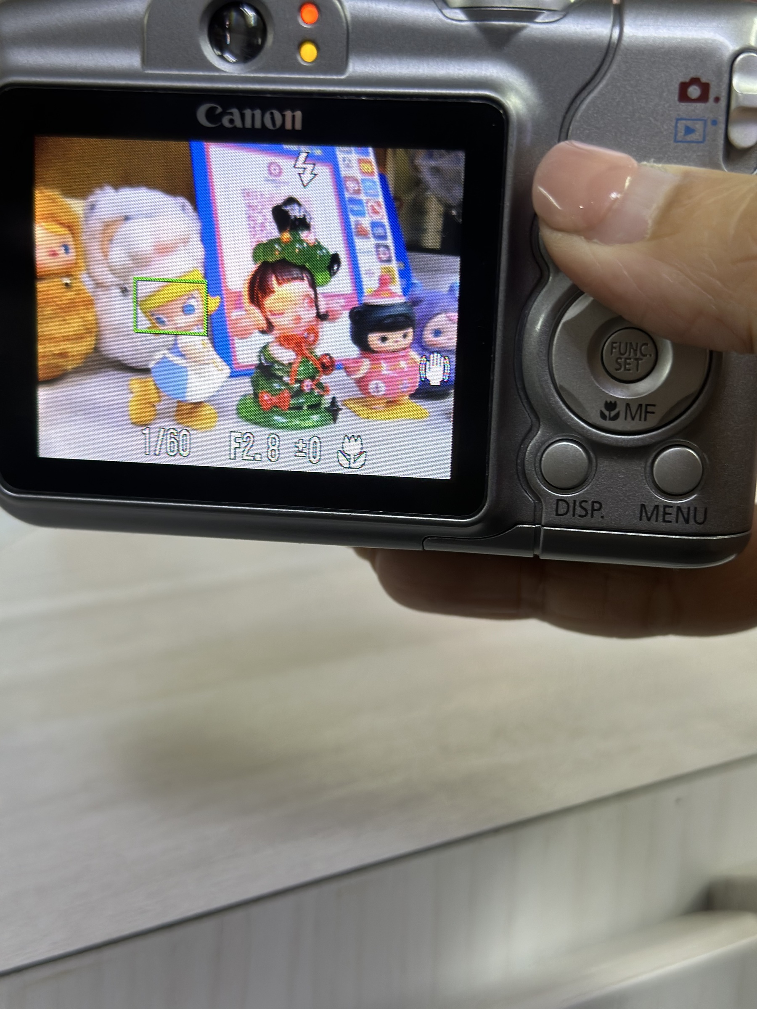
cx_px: 378
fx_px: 1400
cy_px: 504
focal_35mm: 48
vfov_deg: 39.7
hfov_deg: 30.3
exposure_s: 1/50
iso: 100
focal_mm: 6.86
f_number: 1.78
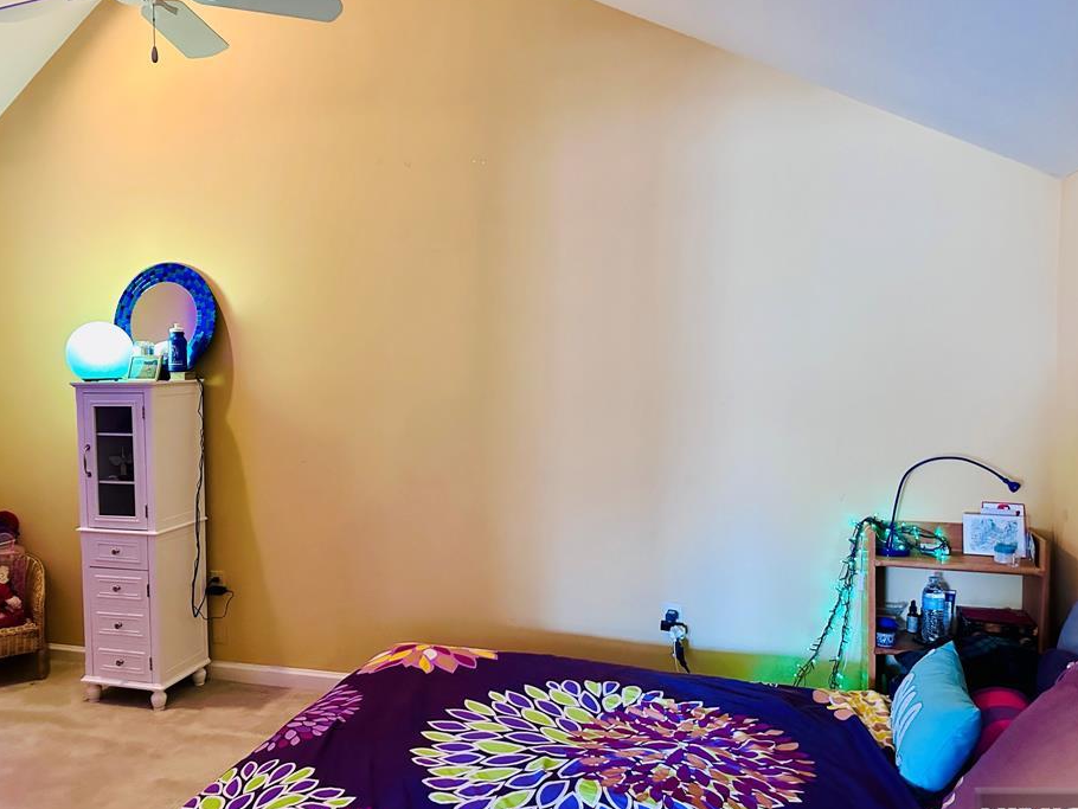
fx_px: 841
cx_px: 488
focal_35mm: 27
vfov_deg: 51.4
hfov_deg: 65.2
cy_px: 390
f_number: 1.78
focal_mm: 6.86
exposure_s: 1/60
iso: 640
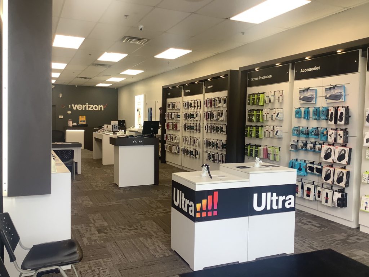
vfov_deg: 45.4
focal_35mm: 31
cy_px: 138
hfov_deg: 58.4
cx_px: 184
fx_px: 330
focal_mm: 3.3
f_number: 2.4
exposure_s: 1/60
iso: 50
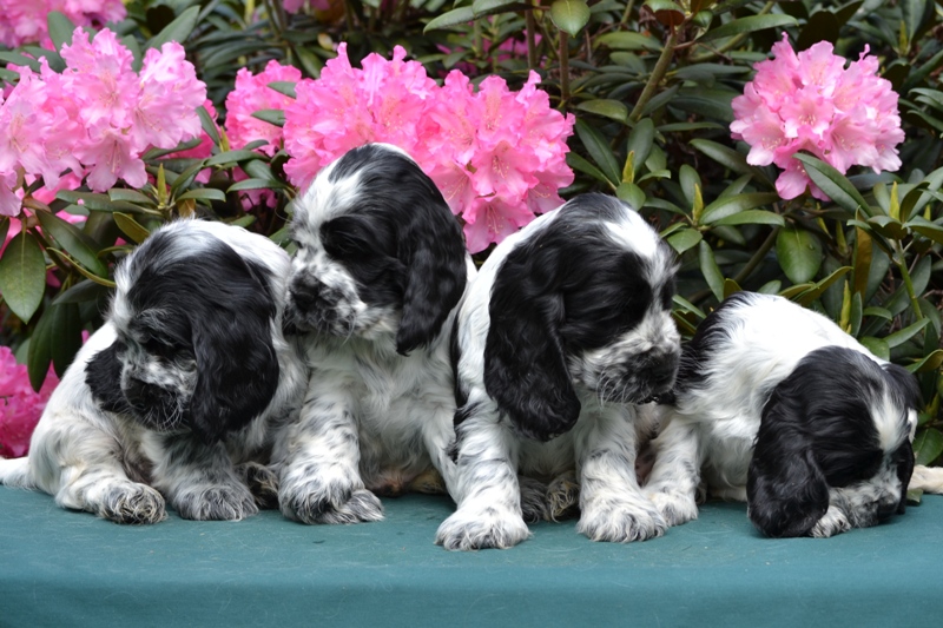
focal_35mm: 90
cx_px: 472
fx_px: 2357
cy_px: 314
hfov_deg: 22.6
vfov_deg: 15.2
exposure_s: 1/125
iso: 100
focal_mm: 60
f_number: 6.3
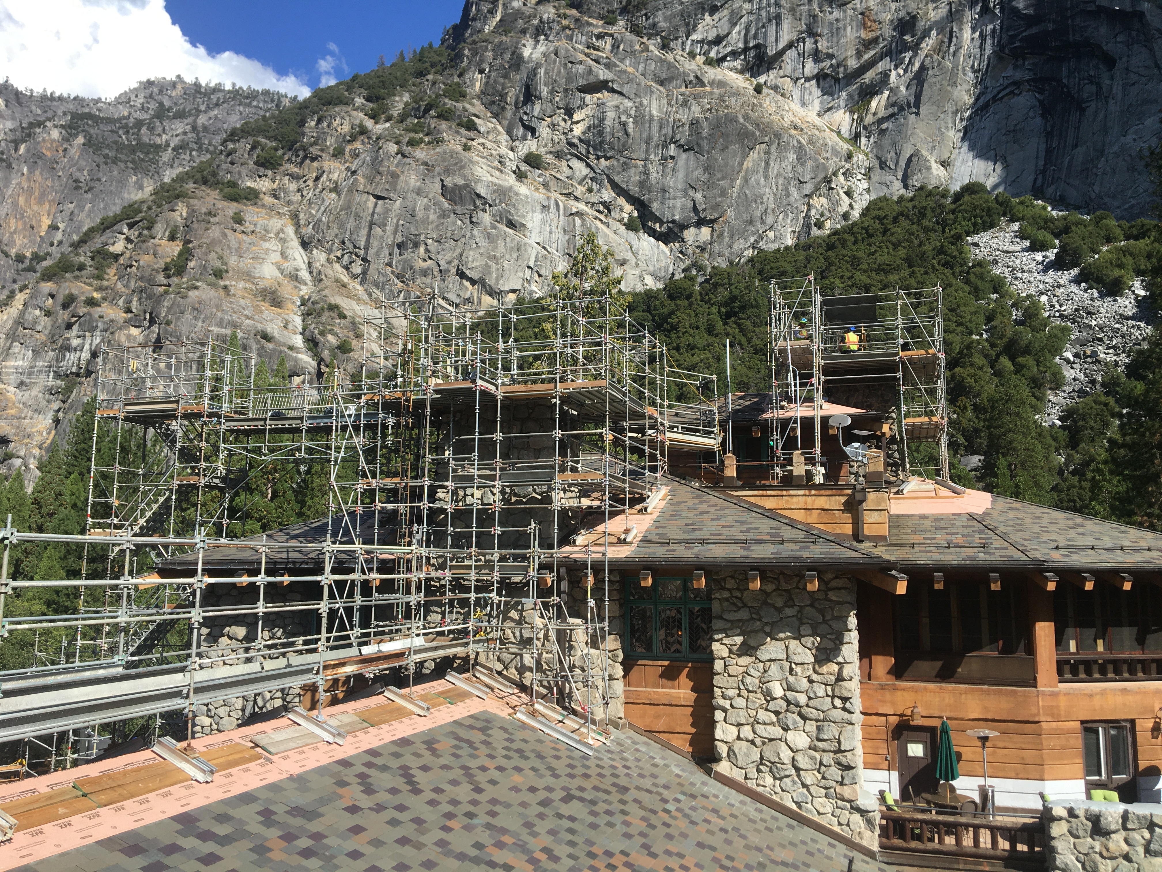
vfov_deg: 48.2
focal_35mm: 29
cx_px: 581
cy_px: 436
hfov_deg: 61.7
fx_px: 973
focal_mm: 4.15
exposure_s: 1/1374
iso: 25
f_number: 2.2
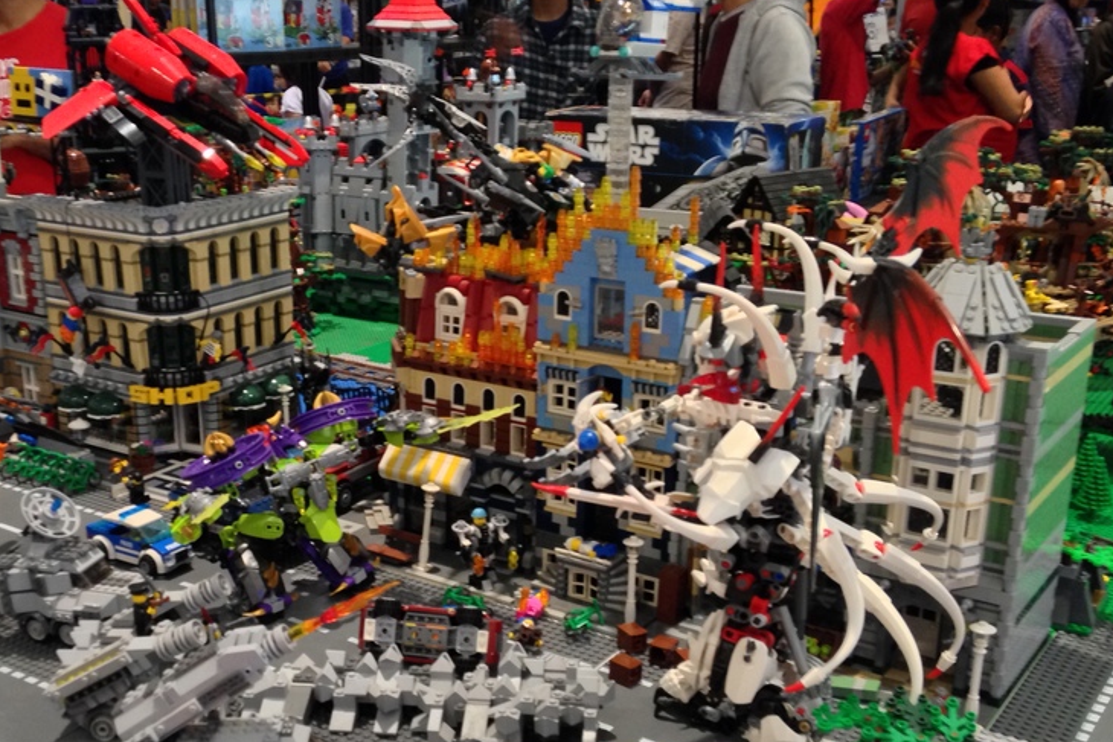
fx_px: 1422
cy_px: 442
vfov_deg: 29.2
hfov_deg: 42.3
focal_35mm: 46
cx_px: 403
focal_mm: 4.12
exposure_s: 1/20
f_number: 2.4
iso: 200
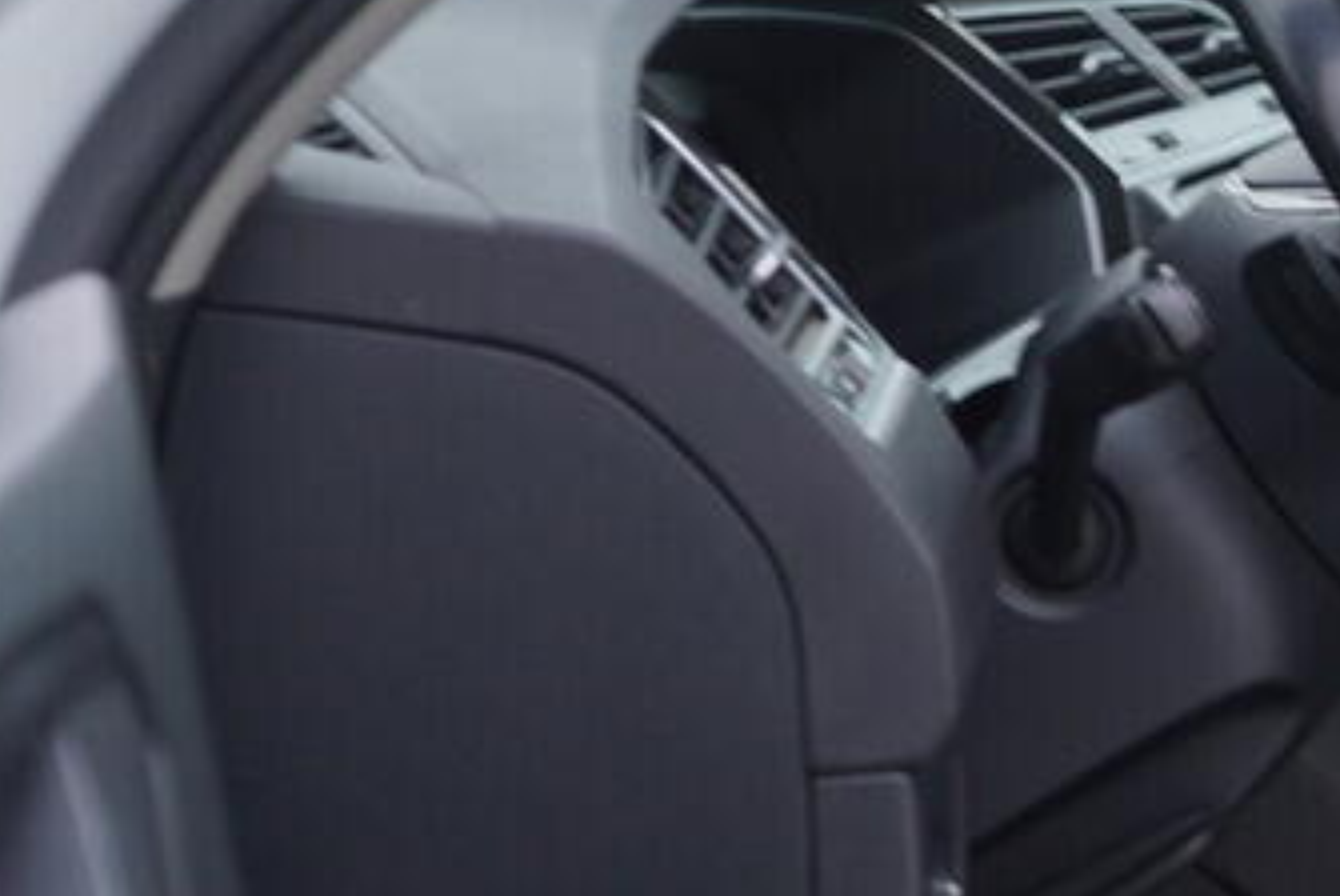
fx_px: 4098
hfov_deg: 16.8
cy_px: 250
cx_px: 2020
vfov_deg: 12.4
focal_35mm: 110
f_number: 3.2
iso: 125
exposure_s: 1/50
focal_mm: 24
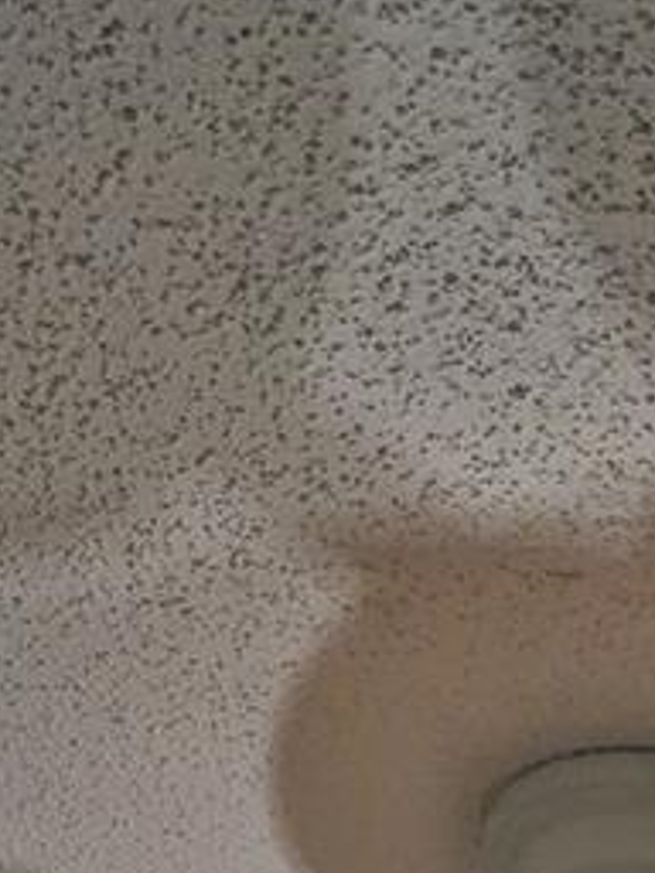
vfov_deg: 20.2
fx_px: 2195
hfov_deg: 16.8
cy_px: 1197
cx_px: 573
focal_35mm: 87
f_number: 2.2
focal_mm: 4.15
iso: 25
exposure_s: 1/121
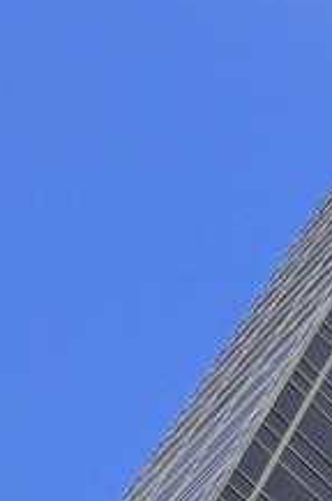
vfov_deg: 8.0
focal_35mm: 229
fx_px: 3178
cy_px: 1353
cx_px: 1035
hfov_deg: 5.6
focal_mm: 31
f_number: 16
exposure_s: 1/200
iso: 800
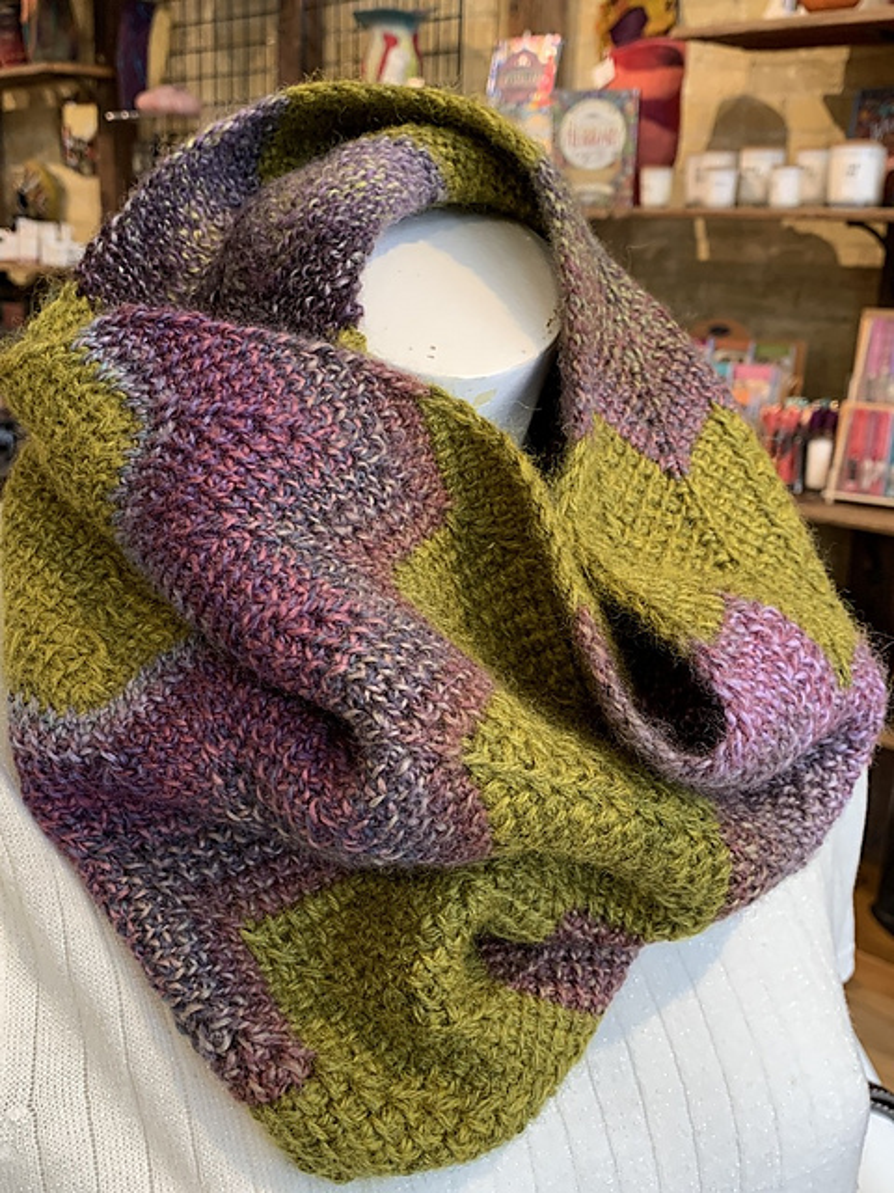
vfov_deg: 67.3
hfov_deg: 53.1
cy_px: 596
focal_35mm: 26
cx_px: 447
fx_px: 895
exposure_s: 1/60
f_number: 1.8
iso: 125
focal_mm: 4.25
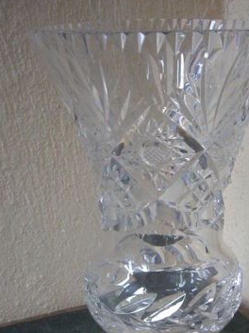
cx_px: 162
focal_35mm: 69
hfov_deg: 21.2
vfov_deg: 27.6
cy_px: 262
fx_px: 662
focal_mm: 6.2
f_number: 2.7
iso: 100
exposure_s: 1/60
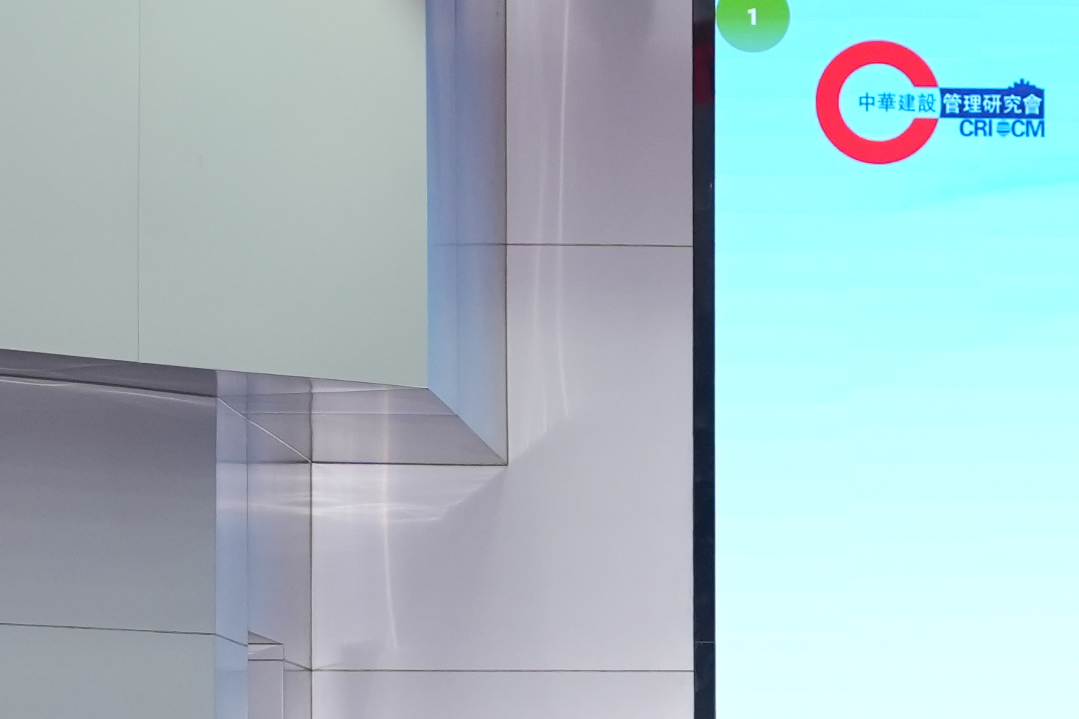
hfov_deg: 13.1
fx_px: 4585
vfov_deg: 8.8
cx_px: 1301
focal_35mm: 153
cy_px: 974
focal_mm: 33
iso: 1000
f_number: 2.8
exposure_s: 1/400
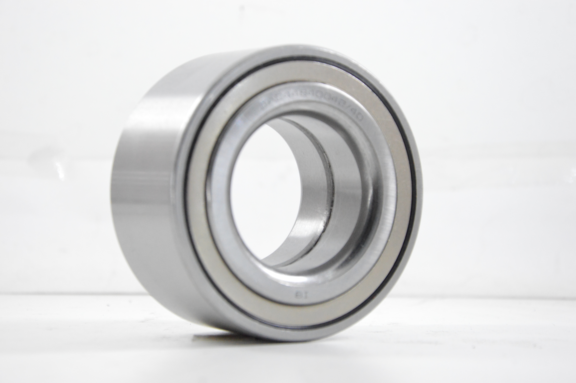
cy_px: 192
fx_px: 1678
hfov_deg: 19.5
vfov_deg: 13.0
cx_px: 288
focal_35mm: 105
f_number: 7.1
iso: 3200
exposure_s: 1/100
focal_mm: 70
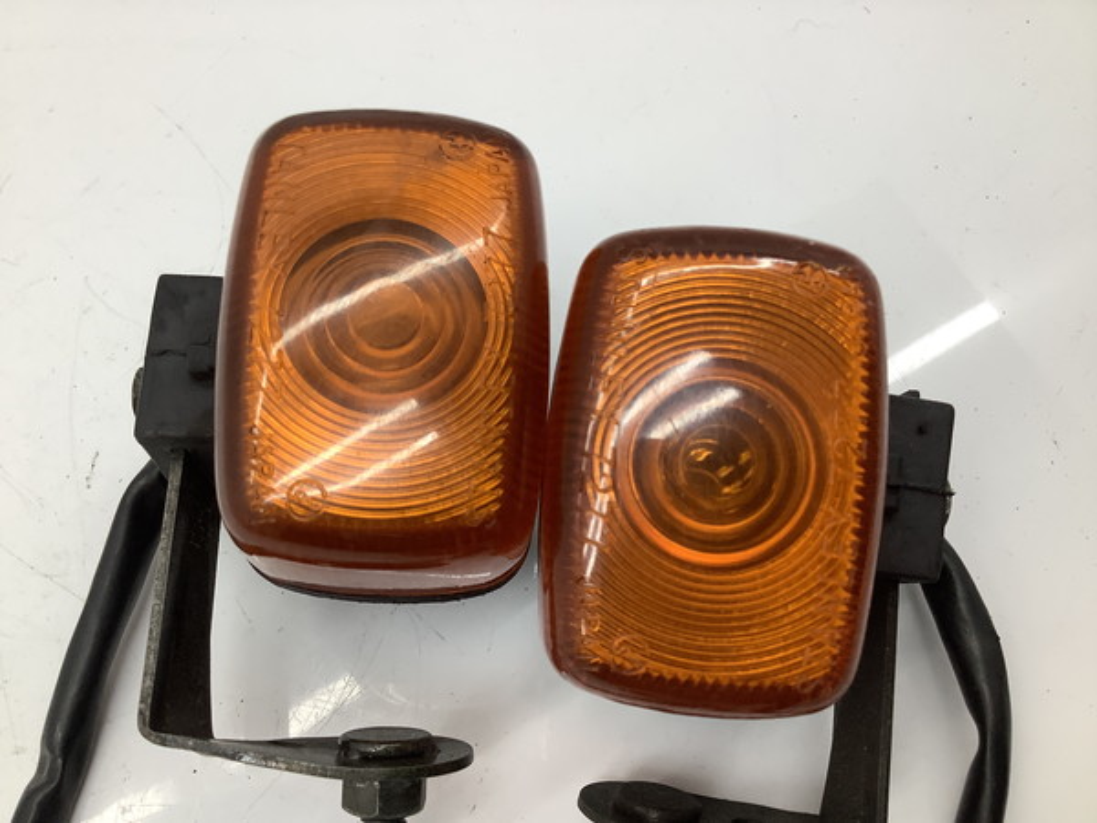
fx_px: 982
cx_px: 548
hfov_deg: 58.4
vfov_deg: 45.4
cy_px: 412
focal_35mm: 31
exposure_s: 1/120
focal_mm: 3.3
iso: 64
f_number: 2.4
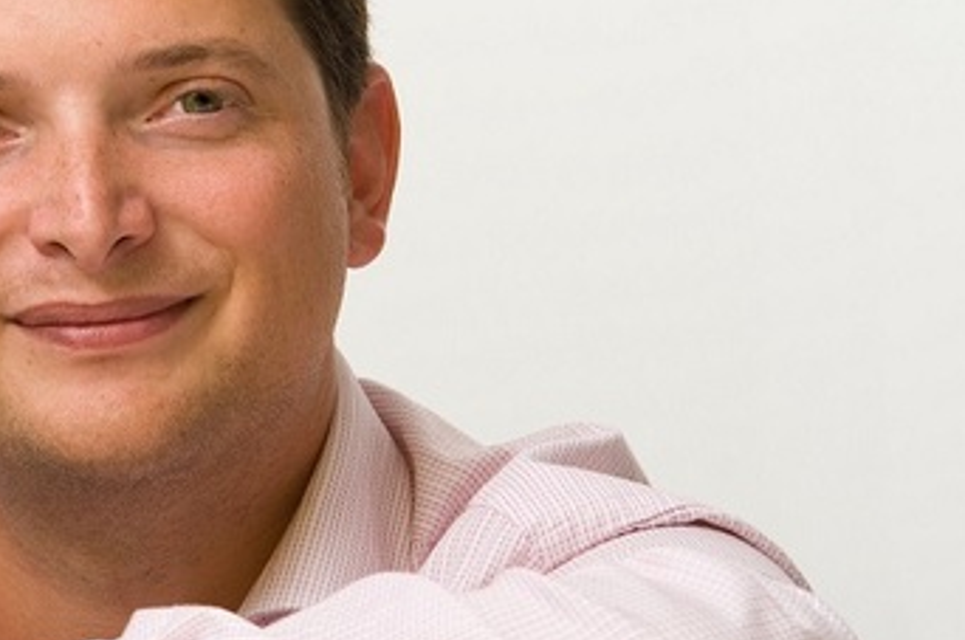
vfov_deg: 5.2
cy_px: 344
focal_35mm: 266
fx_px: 7120
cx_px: 23
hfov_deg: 7.7
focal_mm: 125
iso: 200
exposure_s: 1/160
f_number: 8
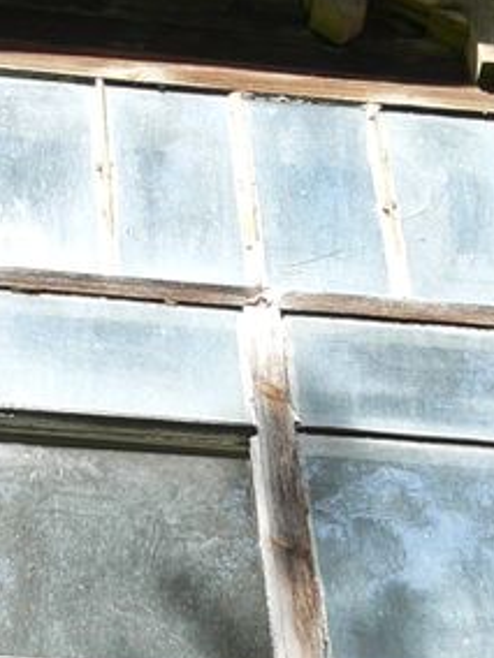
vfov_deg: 8.8
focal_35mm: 225
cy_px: 364
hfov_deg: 6.6
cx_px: 107
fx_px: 4281
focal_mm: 9.9
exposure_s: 1/125
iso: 80
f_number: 4
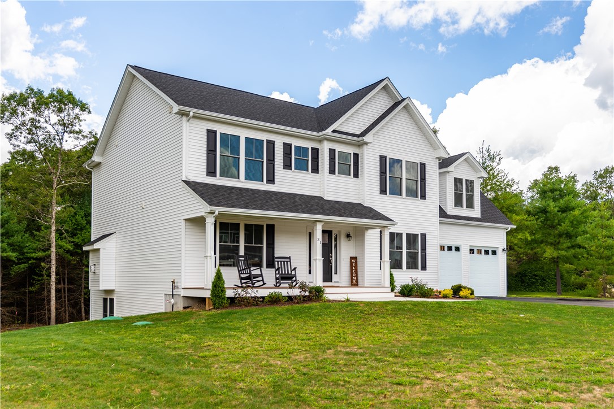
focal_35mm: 30
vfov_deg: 43.6
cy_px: 204
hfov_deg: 61.9
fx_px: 512
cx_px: 307
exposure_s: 1/100
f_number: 6.3
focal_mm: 30
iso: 100
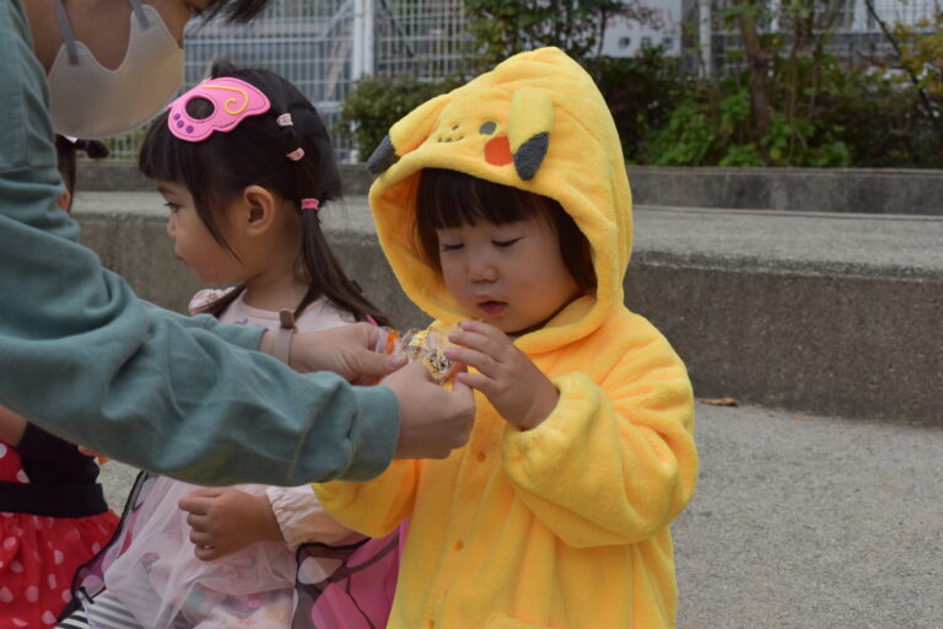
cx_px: 472
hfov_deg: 35.1
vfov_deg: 23.8
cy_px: 314
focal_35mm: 57
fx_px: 1493
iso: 200
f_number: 8
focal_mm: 38
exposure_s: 1/250
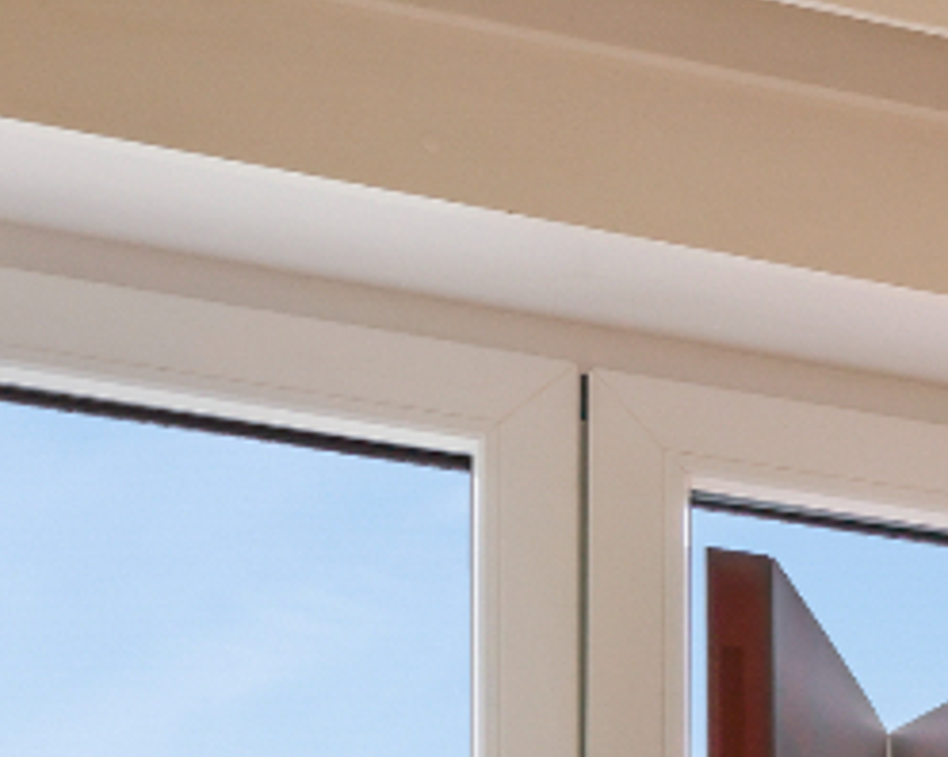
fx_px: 2747
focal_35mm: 98
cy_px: 1755
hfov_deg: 17.1
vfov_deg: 12.6
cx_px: 1548
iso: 100
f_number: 10
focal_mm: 16
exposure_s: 1/20
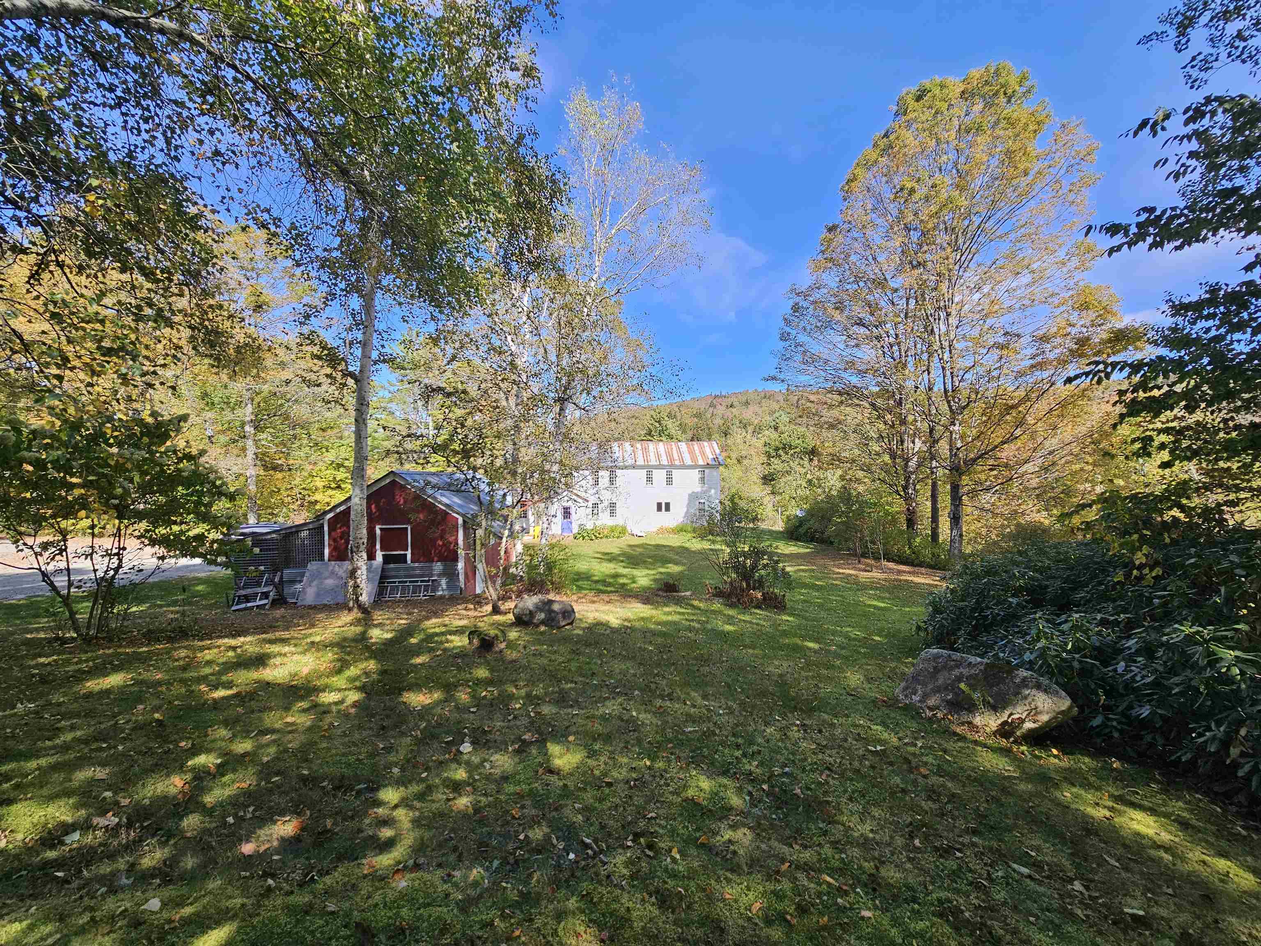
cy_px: 473
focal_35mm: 13
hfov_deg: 106.2
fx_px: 474
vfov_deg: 89.9
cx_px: 630
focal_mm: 2.2
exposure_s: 1/662
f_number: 2.2
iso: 50
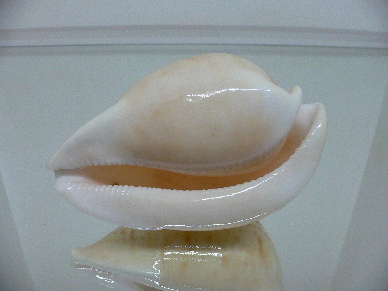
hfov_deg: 52.6
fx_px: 392
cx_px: 194
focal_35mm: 35
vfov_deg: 40.7
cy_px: 146
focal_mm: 4.6
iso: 200
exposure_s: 1/60
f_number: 2.8
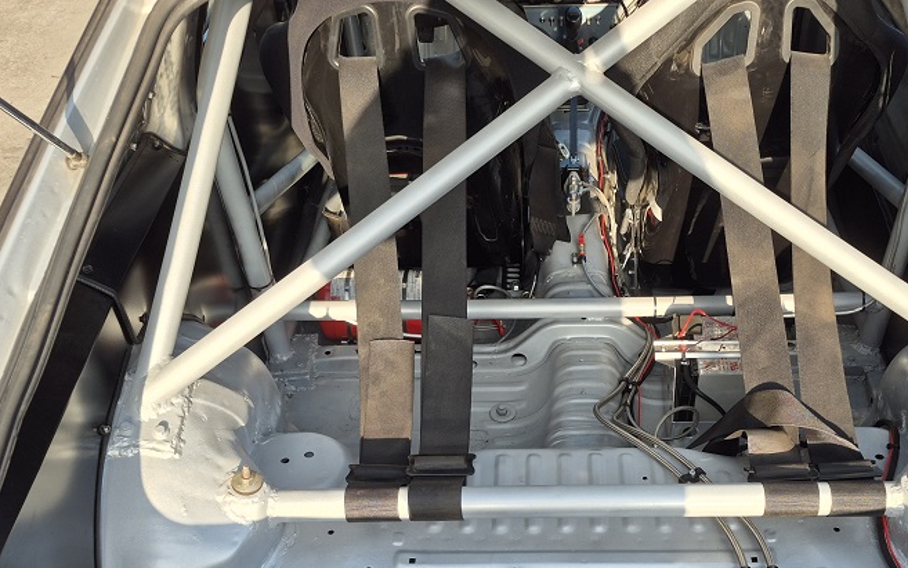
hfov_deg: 51.1
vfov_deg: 32.5
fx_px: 941
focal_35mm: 38
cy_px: 468
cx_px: 556
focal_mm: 5.4
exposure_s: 1/435
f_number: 1.8
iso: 25
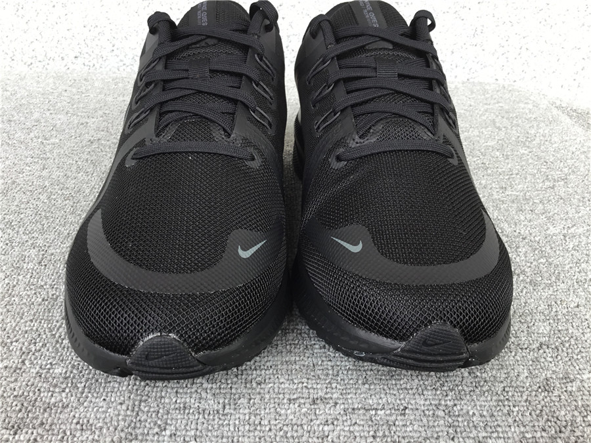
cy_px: 222
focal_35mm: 31
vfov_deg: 45.4
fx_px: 529
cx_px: 296
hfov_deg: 58.4
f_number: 2.4
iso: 25
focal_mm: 3.3
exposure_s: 1/110
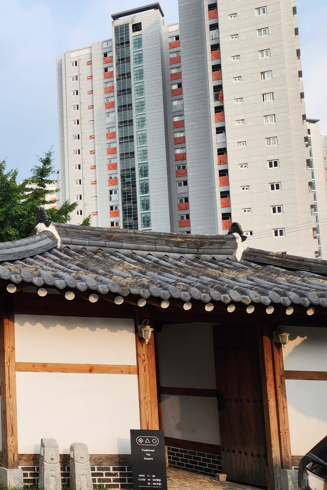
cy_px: 263
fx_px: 681
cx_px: -168
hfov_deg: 22.2
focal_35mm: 50
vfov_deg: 39.6
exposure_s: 1/622
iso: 12
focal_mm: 6.4
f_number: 1.8
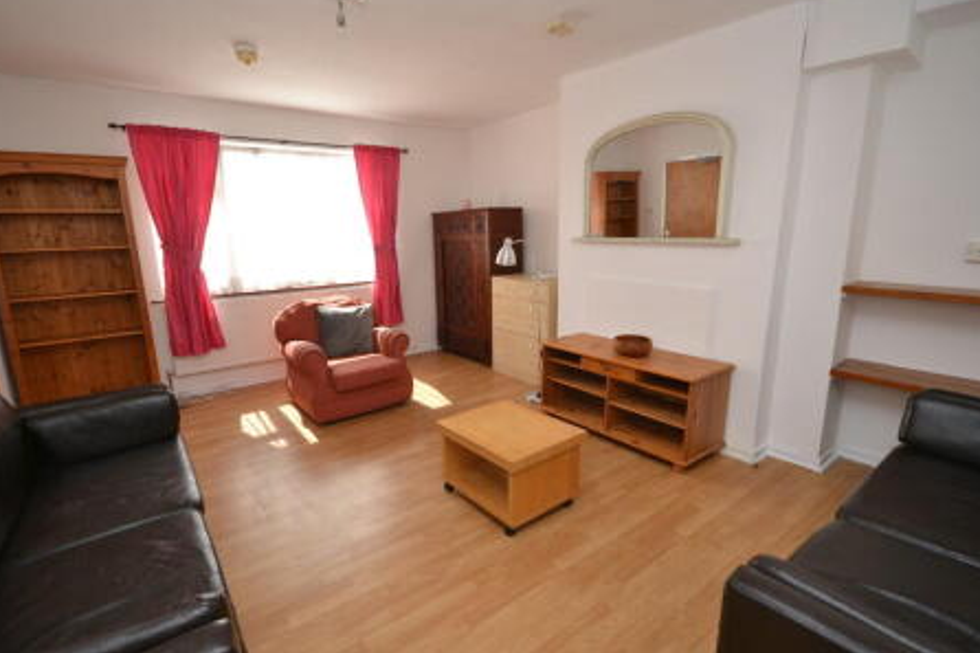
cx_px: 472
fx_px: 435
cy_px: 318
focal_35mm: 16
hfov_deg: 96.7
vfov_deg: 73.7
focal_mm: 10
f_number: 5.6
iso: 360
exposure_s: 1/125
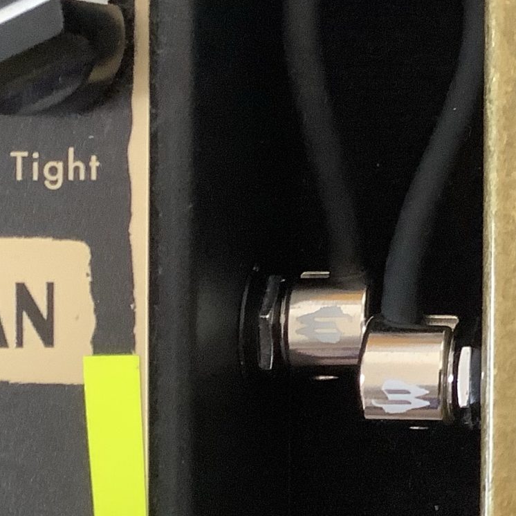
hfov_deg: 16.6
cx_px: 808
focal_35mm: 94
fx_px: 1585
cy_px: 95
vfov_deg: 18.3
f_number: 2.4
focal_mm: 3.3
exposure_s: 1/60
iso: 250
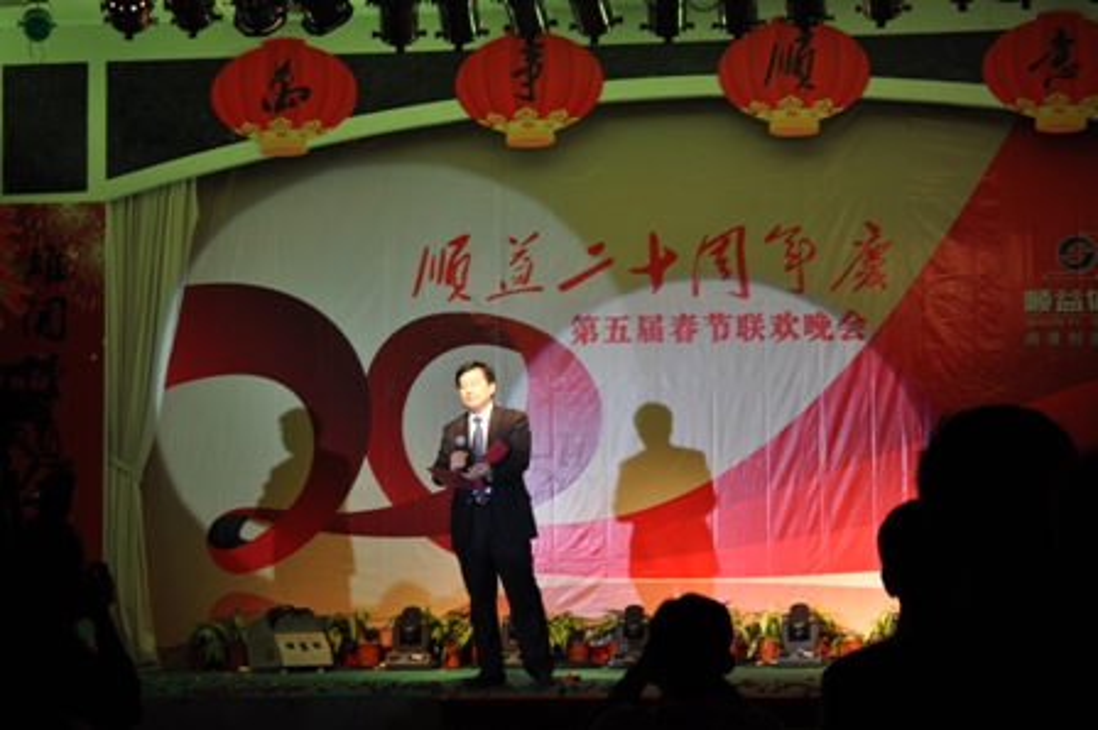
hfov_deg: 24.6
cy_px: 365
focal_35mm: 82
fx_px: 2514
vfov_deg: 16.5
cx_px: 549
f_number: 5.6
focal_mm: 55
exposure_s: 1/60
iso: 400
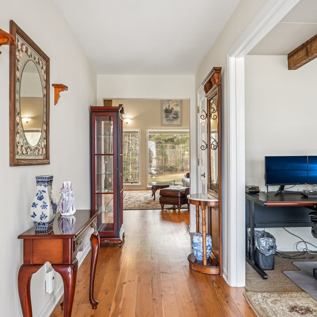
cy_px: 155
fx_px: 307
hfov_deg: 54.6
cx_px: 165
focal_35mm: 30
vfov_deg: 54.6
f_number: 8
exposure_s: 1/20
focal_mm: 22.5
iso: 800
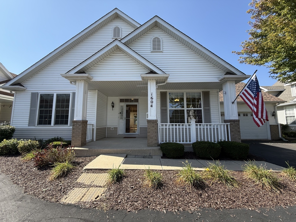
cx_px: 148
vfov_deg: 85.7
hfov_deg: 102.1
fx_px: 120
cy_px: 111
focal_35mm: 14
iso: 50
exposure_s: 1/574
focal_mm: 2.22
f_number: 2.2
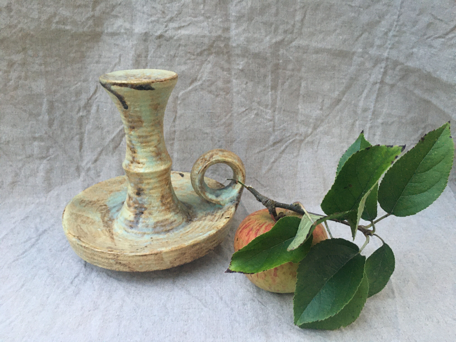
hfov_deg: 61.7
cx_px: 228
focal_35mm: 29
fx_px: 382
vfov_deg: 48.2
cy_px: 171
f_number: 2.2
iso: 200
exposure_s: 1/33
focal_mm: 4.15
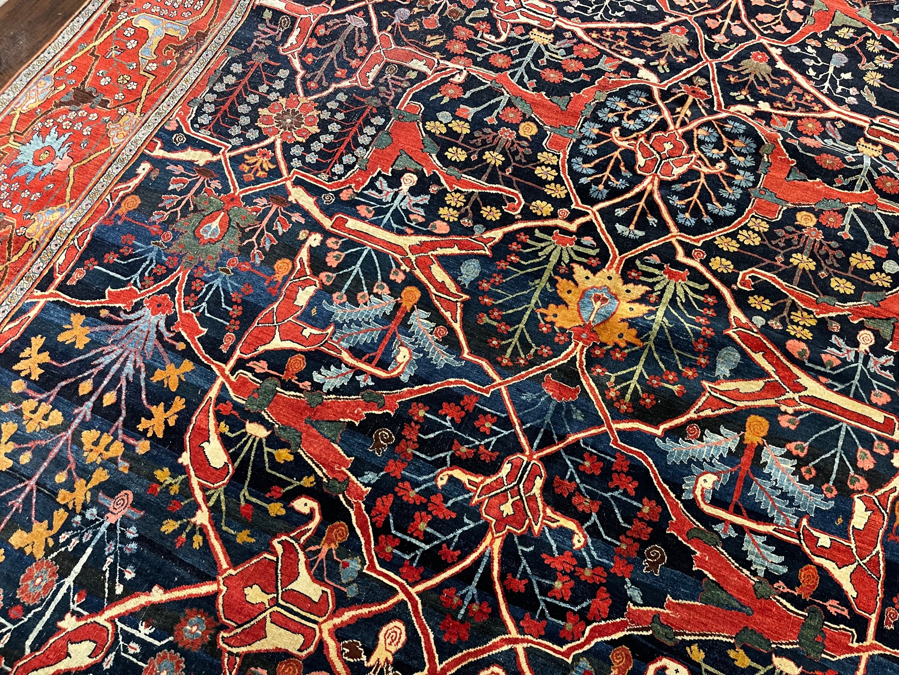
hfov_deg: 67.3
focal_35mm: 26
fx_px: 675
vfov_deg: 53.1
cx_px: 450
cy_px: 338
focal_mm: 5.1
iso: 320
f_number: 1.6
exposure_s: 1/60
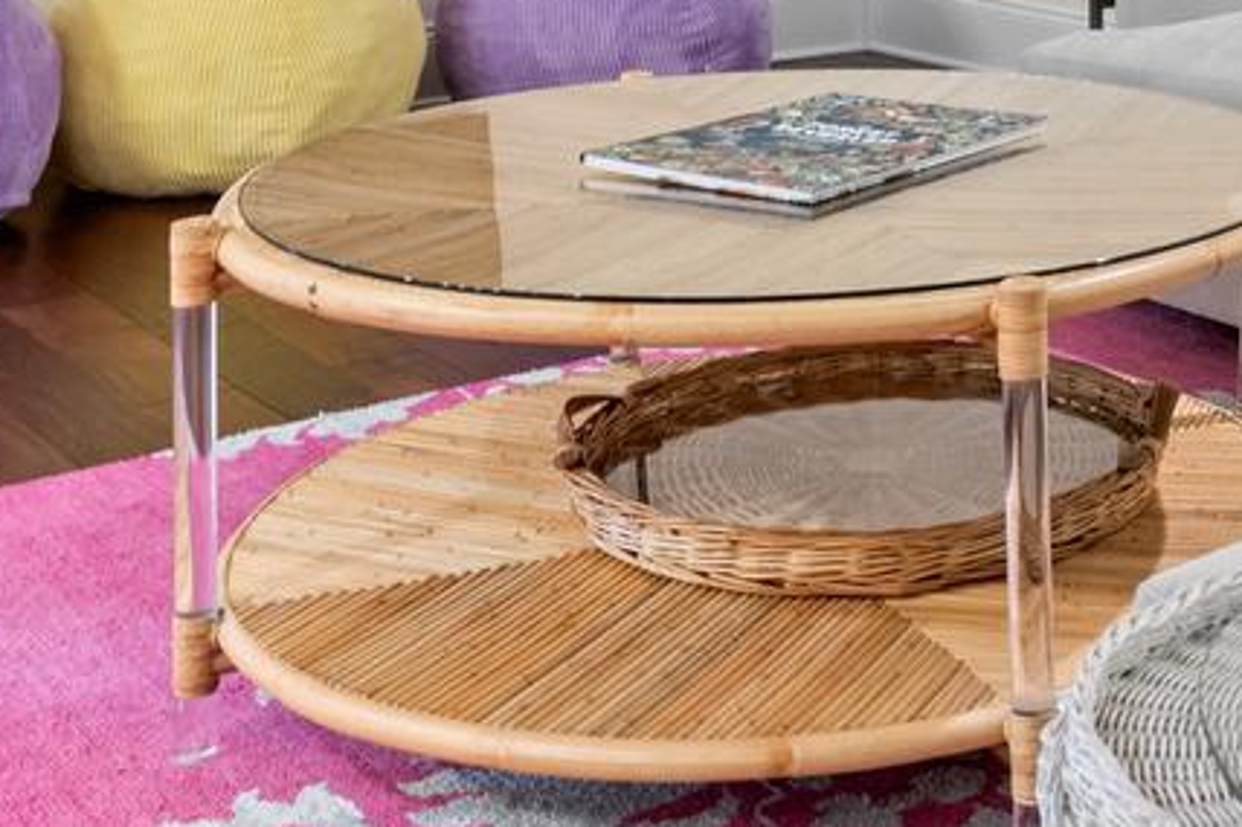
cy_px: -338
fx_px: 2393
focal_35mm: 69
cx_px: 1210
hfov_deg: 27.6
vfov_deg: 17.9
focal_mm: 14.5
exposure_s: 1/1.25
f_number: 8
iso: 400
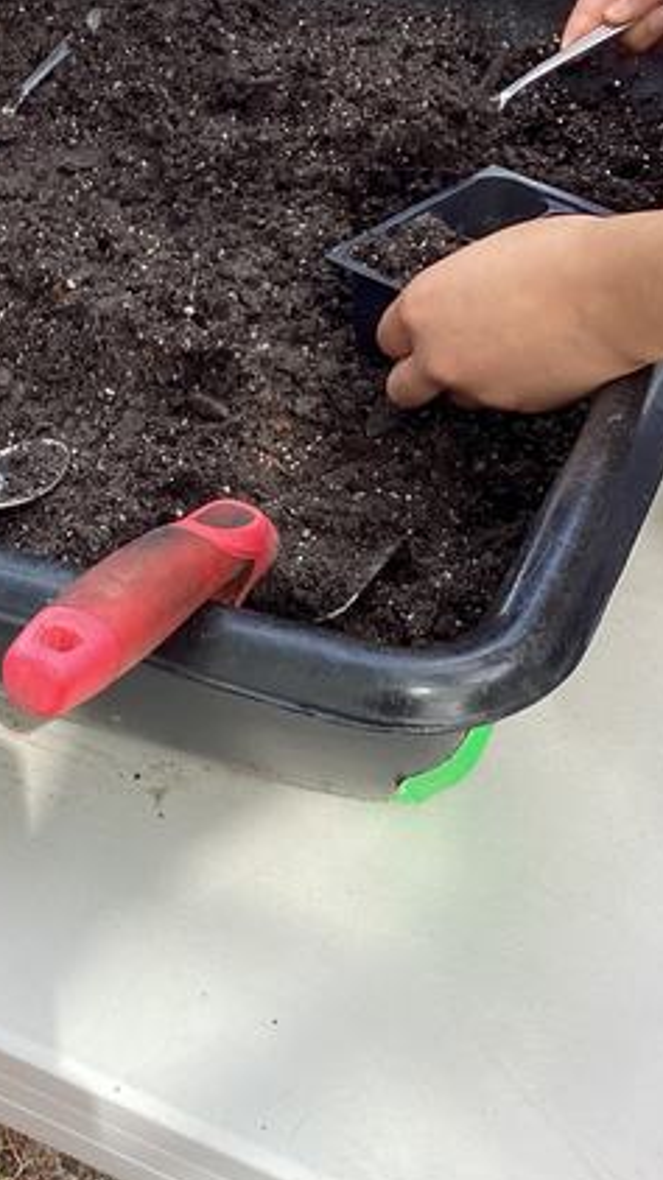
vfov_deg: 37.2
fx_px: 1752
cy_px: 520
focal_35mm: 56
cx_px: 116
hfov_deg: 21.1
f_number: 2.4
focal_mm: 3.3
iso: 25
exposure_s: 1/122
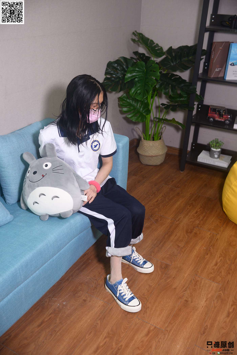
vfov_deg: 54.4
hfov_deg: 37.9
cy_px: 178
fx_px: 345
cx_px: 118
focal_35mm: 35
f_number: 5
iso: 1250
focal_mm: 35
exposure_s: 1/200
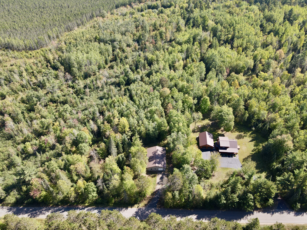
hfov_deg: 71.6
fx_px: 213
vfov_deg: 56.8
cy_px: 115
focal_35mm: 24
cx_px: 154
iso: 100
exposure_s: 1/160
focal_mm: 4.5
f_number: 2.8
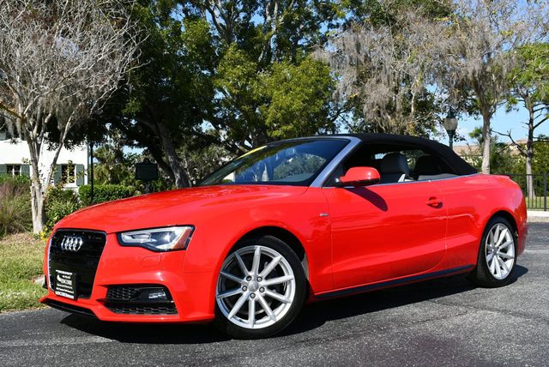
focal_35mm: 44
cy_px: 184
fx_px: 672
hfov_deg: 44.5
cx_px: 274
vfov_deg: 30.6
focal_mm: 22
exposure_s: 1/250
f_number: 8
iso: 100
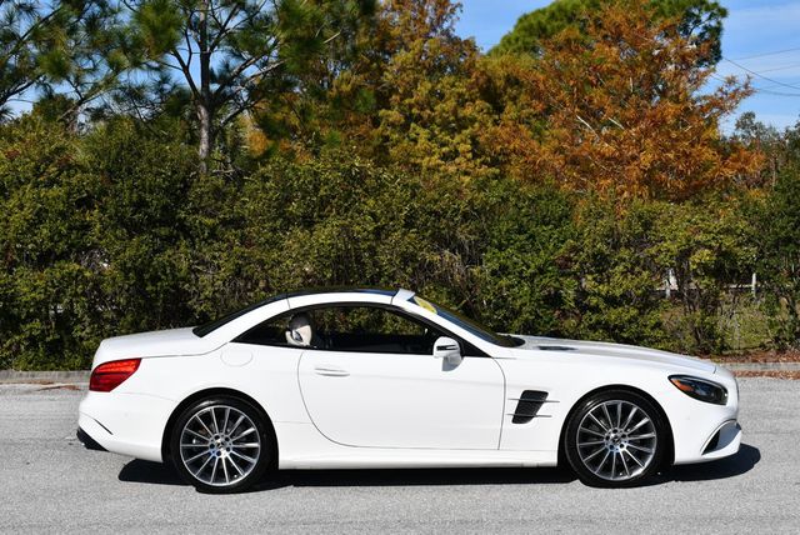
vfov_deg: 20.1
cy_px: 268
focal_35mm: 68
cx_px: 400
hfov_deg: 29.6
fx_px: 1512
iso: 100
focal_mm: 34
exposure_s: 1/400
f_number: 10
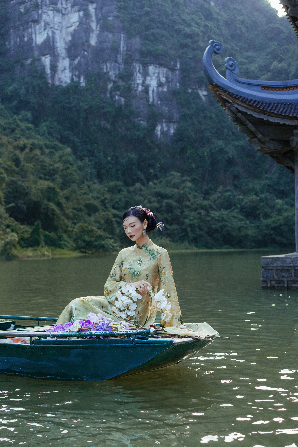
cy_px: 224
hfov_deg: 24.6
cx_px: 149
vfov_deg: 36.2
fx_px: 683
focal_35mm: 55
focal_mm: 55
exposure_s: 1/640
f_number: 4
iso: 1000
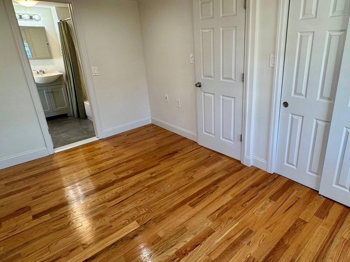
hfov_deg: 75.6
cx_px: 208
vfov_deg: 61.0
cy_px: 120
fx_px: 222
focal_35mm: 22
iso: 100
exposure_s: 1/120
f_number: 2.2
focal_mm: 2.22
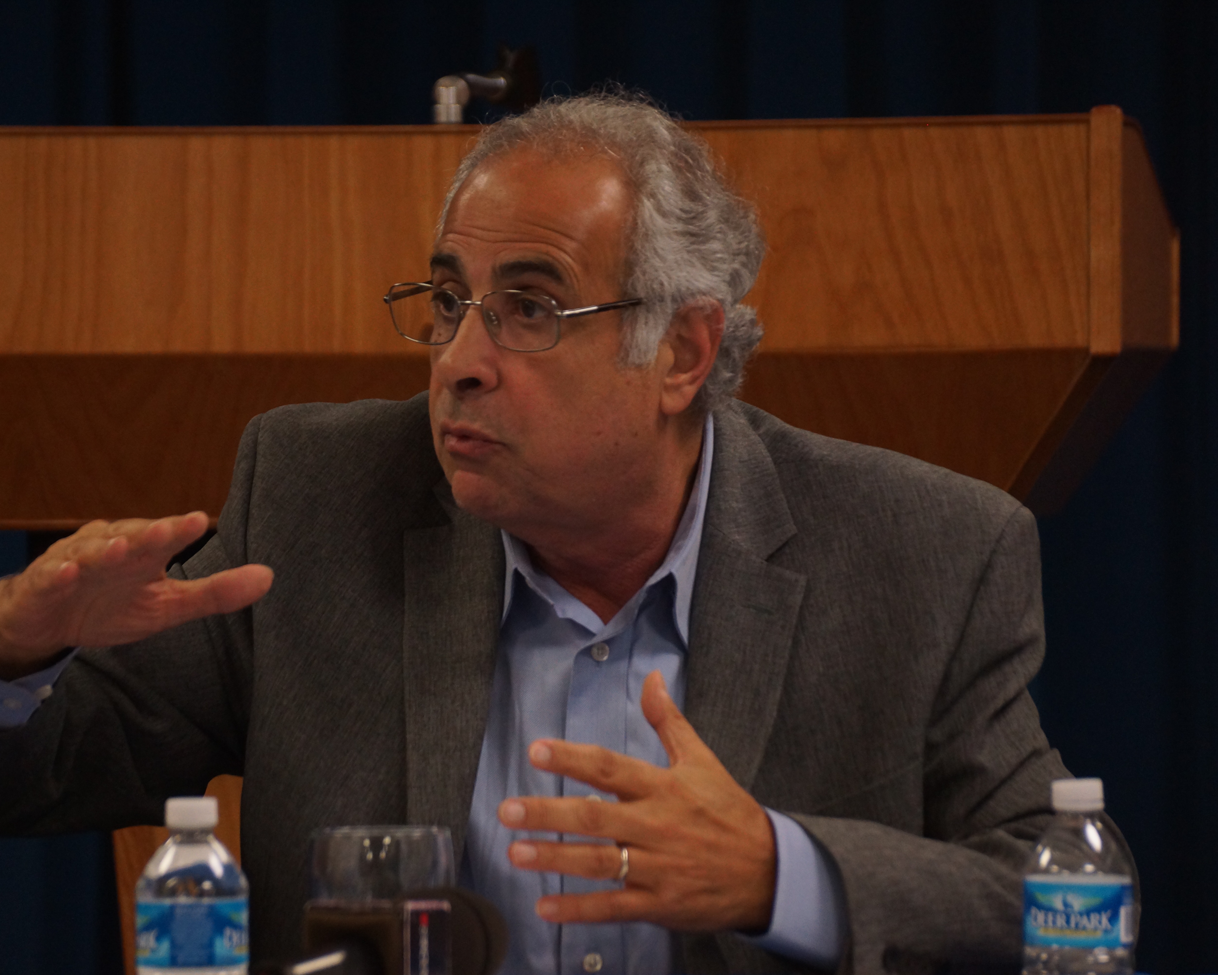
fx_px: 10995
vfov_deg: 5.1
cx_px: 523
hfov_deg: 6.3
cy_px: 489
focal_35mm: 305
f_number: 5
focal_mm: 180
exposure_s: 1/50
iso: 800
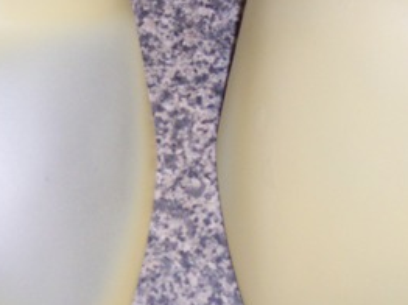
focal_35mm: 93
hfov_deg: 21.1
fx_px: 1095
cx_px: 179
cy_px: 187
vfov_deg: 15.9
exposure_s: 1/30
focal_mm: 8
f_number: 2.8
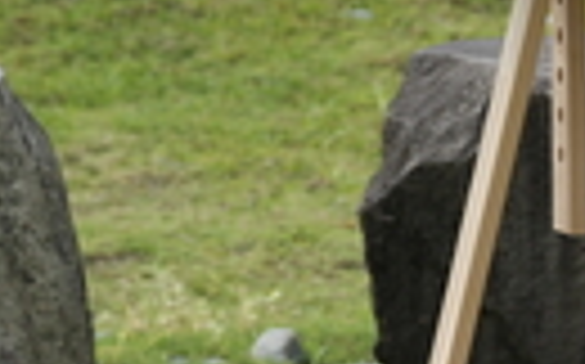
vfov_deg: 4.4
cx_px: 1246
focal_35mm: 296
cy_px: -79
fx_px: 4715
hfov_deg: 6.8
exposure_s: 1/400
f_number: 5
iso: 125
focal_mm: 54
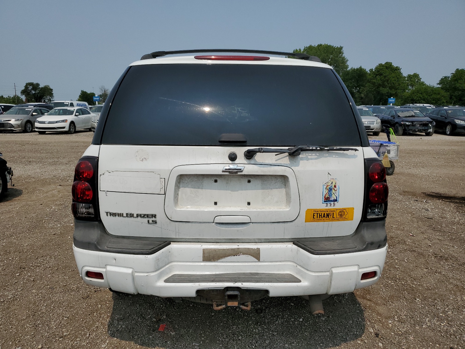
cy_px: 174
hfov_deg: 67.3
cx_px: 232
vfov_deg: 53.1
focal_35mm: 26
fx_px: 349
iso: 51
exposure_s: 1/10000
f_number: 1.5
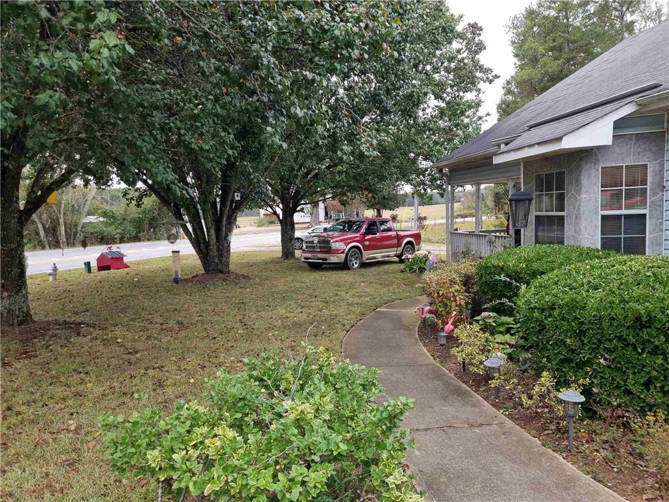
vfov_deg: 53.1
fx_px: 502
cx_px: 334
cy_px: 251
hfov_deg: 67.3
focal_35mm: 26
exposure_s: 1/120
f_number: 1.8
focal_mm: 5.4
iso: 80
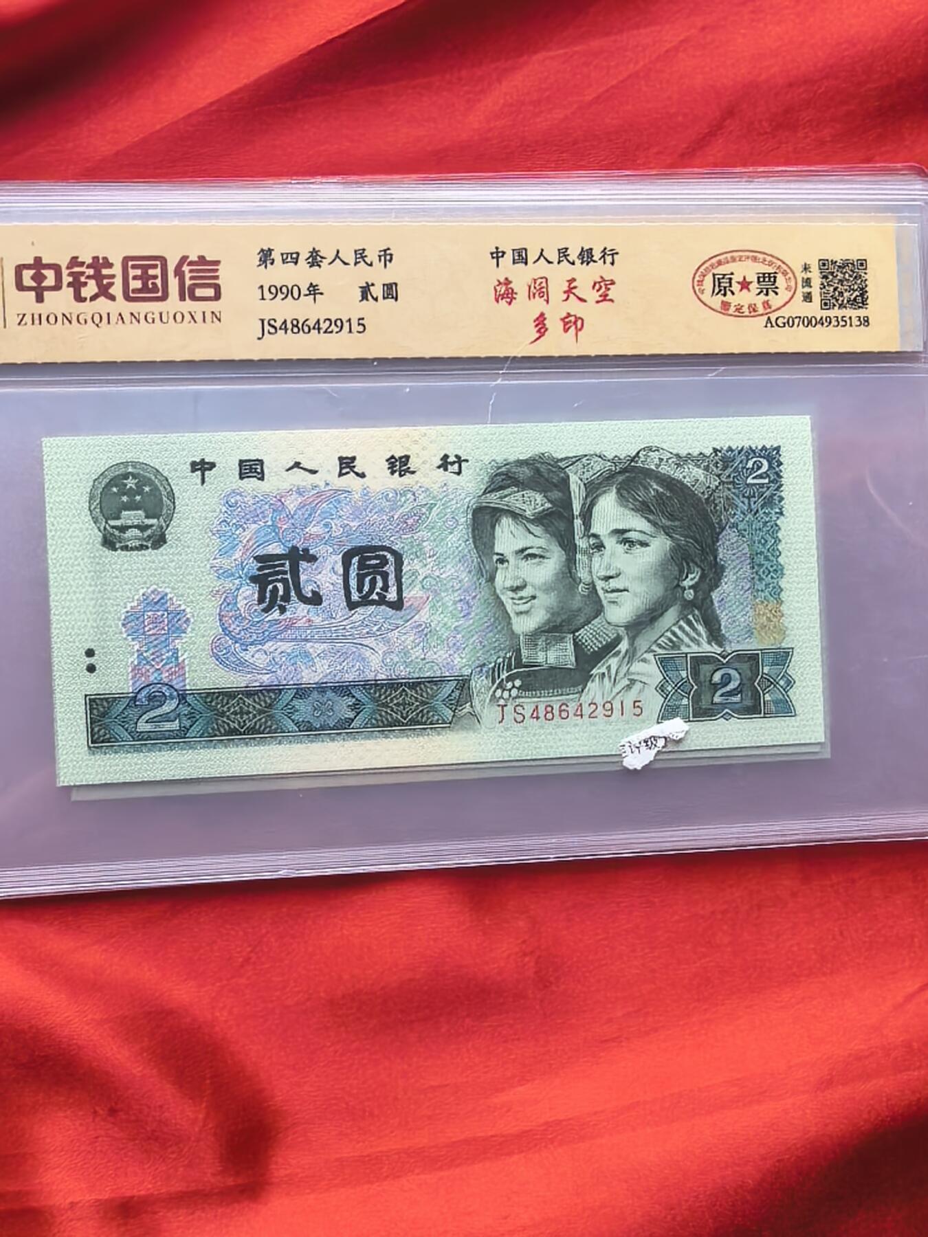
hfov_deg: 30.3
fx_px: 1716
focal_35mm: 48
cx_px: 464
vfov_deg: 39.7
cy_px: 618
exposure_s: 1/100
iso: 125
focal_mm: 1.95
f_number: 2.2
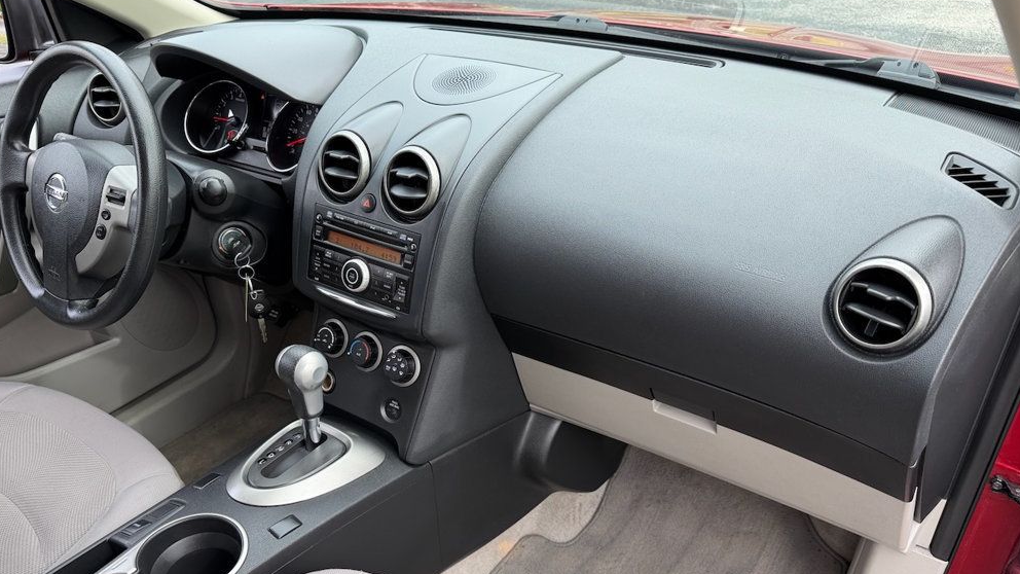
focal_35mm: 27
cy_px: 363
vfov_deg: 42.5
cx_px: 499
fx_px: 730
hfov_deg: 69.9
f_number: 1.78
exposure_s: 1/236
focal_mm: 6.76
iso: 64
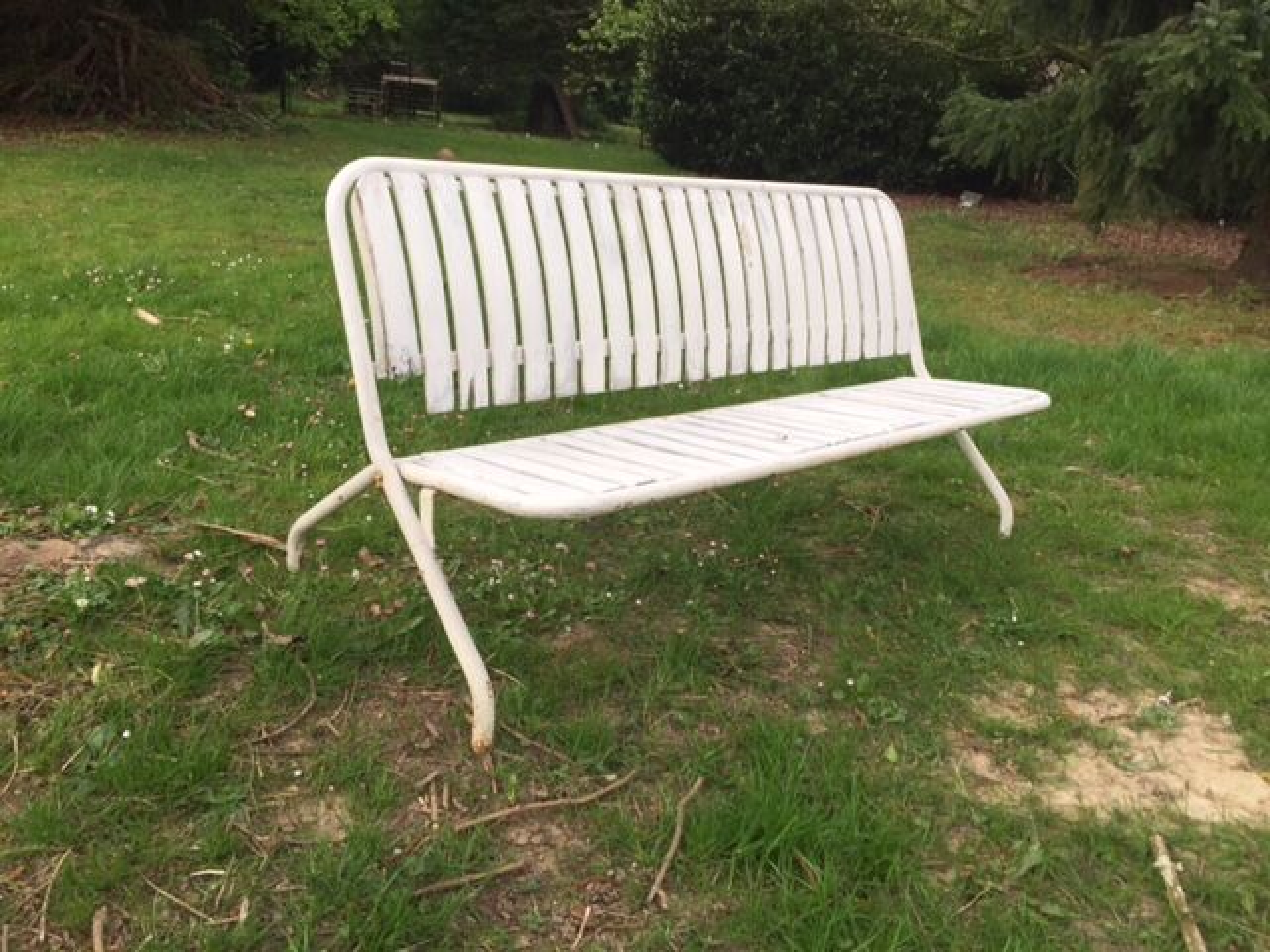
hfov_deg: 61.7
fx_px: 1064
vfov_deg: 48.2
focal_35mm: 29
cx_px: 635
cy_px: 476
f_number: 2.2
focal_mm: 4.15
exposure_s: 1/134
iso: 32
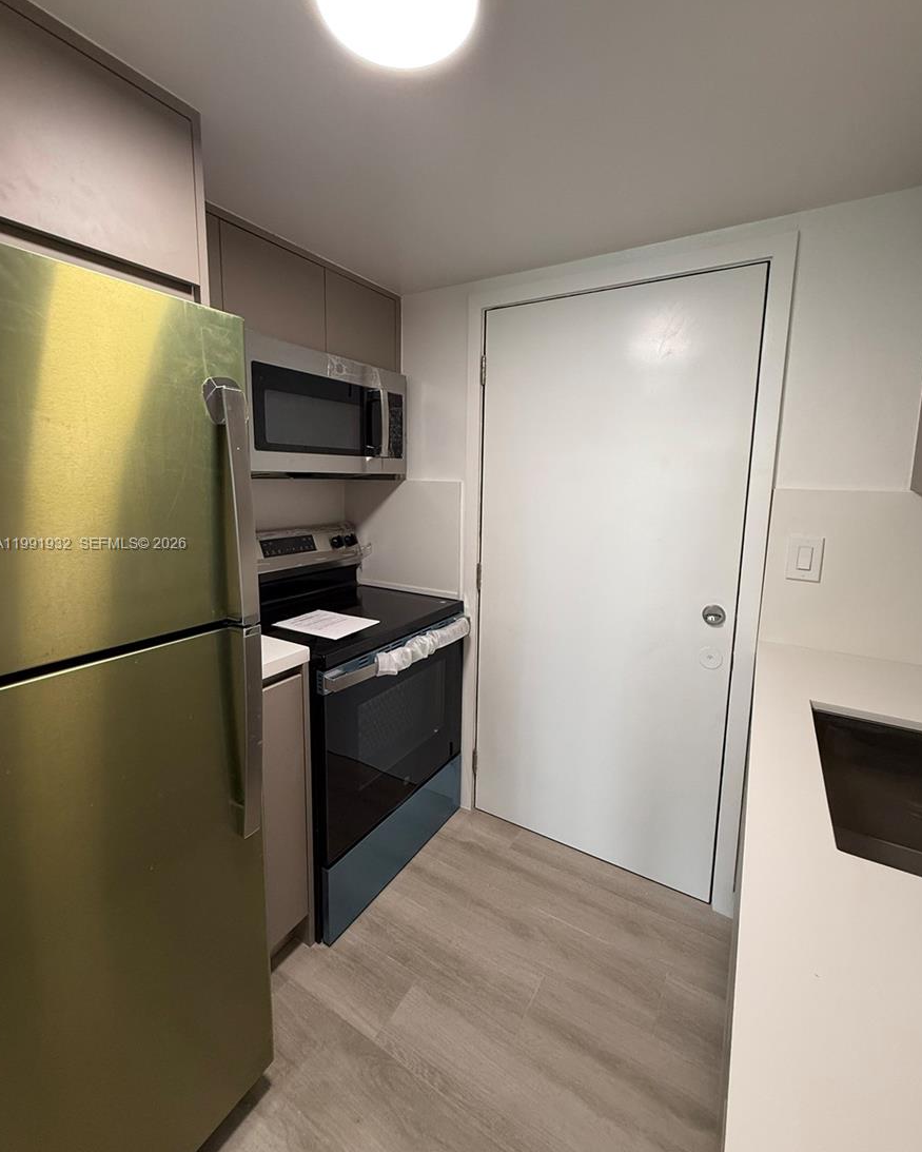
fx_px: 511
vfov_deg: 96.7
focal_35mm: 15
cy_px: 545
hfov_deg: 84.1
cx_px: 466
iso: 200
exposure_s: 1/60
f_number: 2.2
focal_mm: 2.22
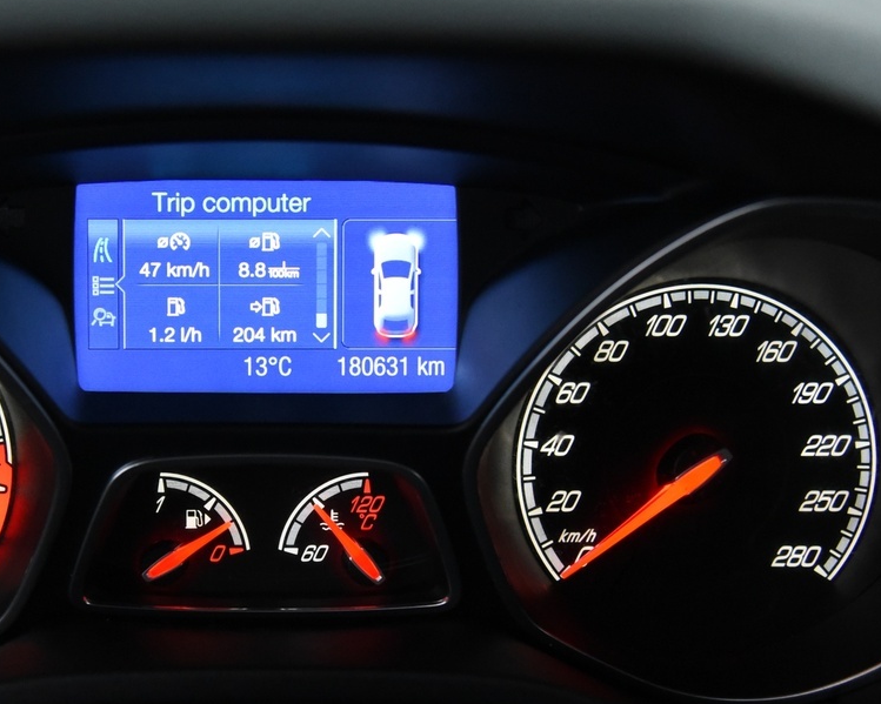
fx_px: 1851
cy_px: 410
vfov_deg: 21.5
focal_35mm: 71
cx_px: 266
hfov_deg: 26.6
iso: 4000
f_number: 4
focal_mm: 35
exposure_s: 1/50
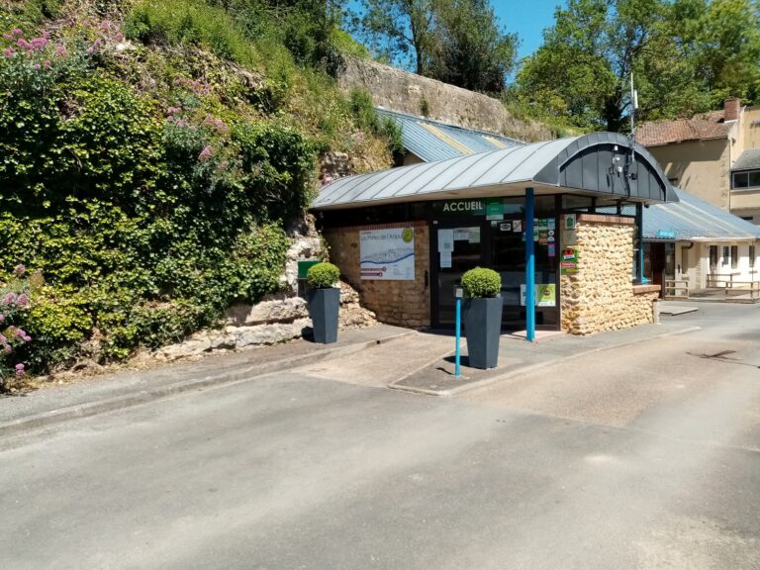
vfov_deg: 53.1
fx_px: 571
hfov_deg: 67.3
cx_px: 380
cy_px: 285
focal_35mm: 26
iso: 105
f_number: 1.8
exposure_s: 1/998
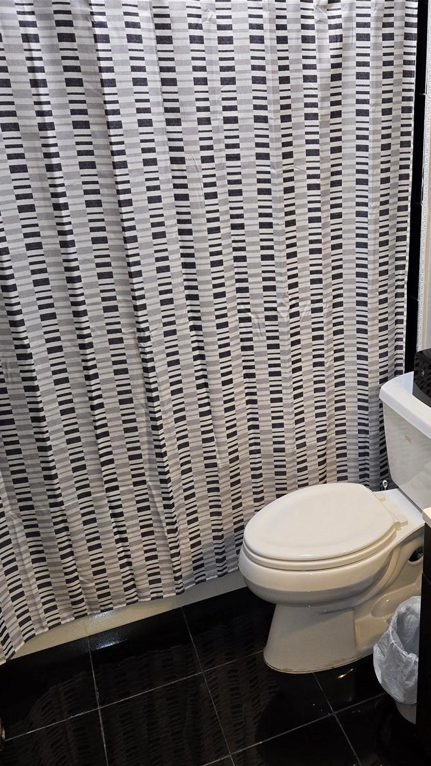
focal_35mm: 34
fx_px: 691
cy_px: 389
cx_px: 330
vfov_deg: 58.0
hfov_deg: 33.8
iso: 100
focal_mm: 5.4
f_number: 1.8
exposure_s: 1/60
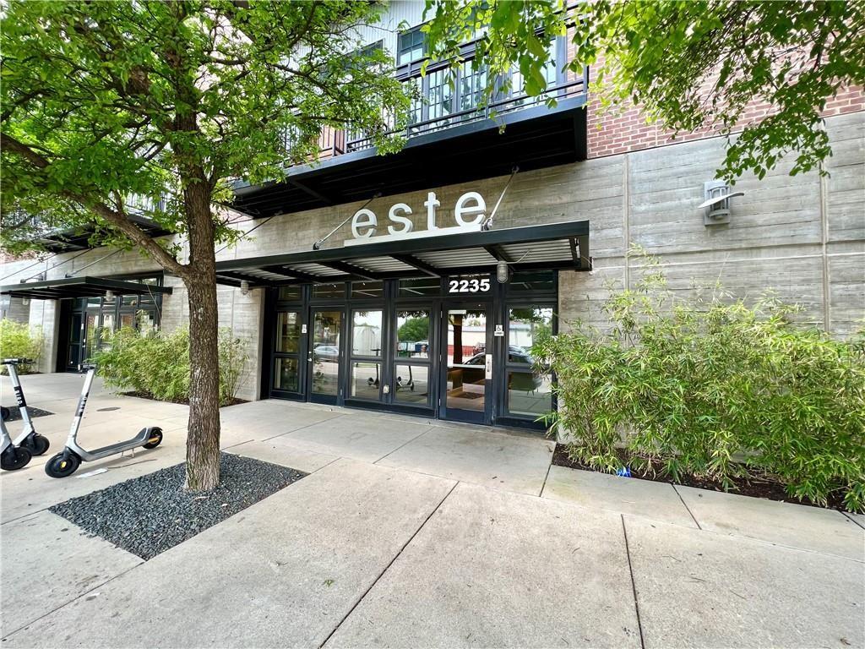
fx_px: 325
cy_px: 324
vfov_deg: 89.9
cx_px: 432
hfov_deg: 106.2
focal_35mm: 13
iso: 64
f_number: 1.8
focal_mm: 1.57
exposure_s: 1/99
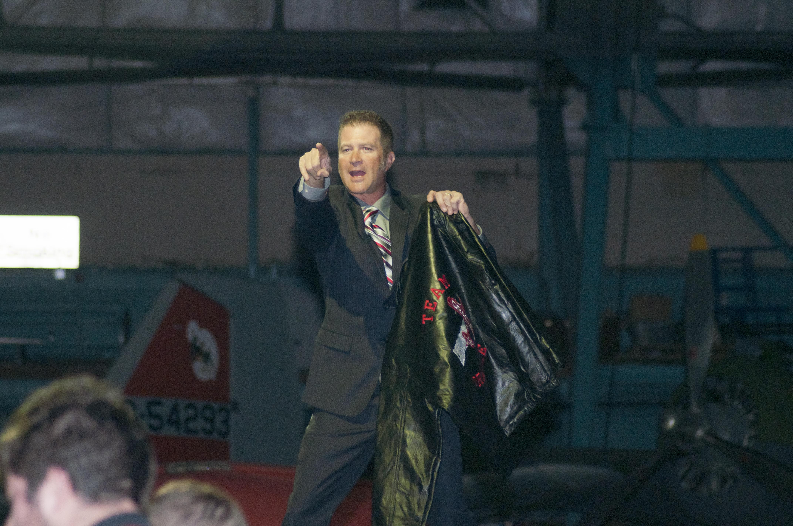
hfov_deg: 10.6
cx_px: 396
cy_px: 263
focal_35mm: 195
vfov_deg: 7.0
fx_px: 4290
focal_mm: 130
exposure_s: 1/160
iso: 200
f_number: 4.2
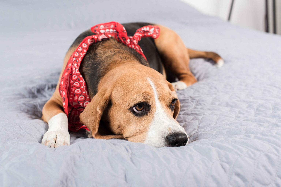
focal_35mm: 50
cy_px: 94
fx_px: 390
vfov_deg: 27.0
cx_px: 140
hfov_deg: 39.6
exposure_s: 1/200
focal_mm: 50
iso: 200
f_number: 5
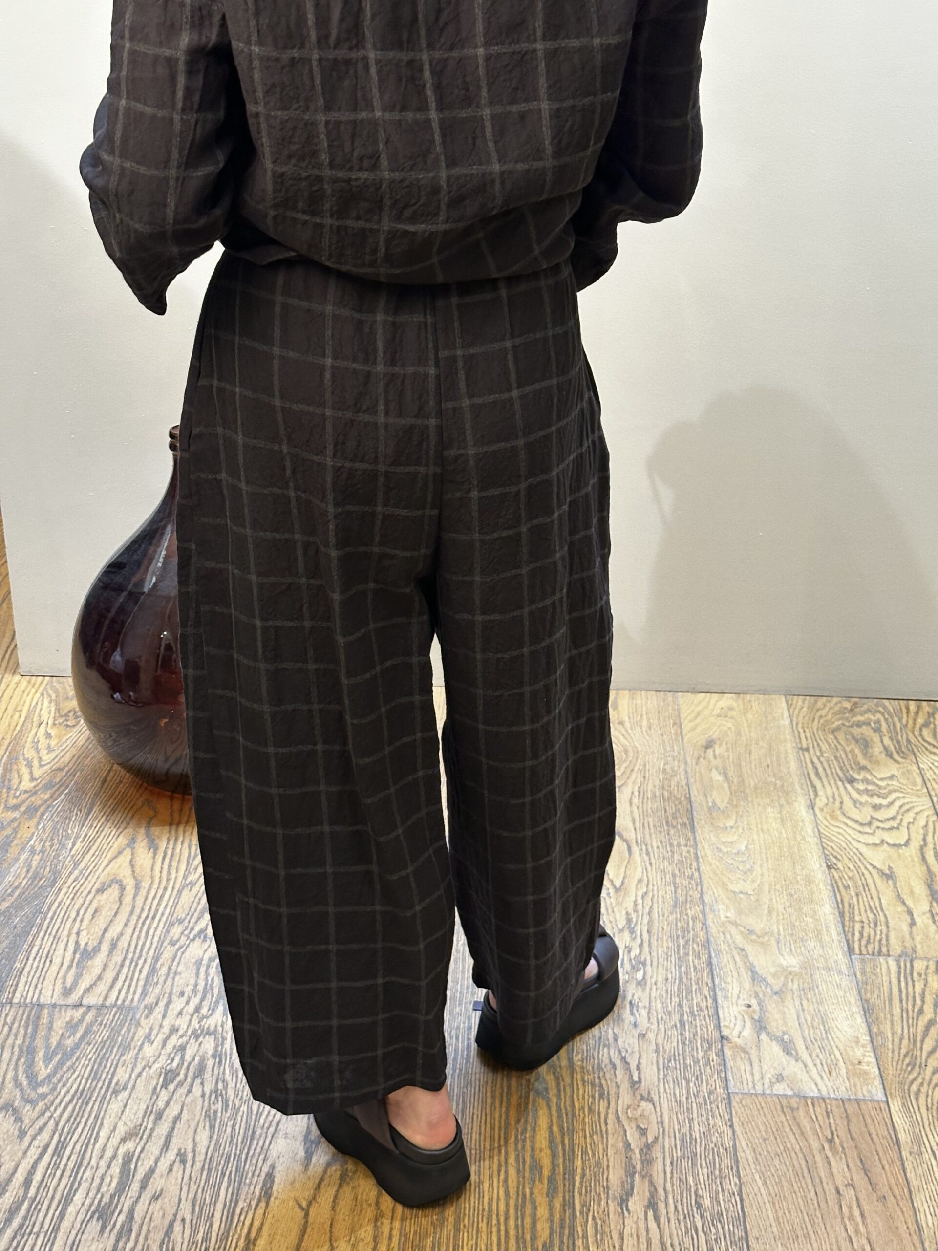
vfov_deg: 39.7
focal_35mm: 48
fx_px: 1734
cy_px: 626
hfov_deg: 30.3
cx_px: 469
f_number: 1.78
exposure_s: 1/33
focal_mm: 6.86
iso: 250
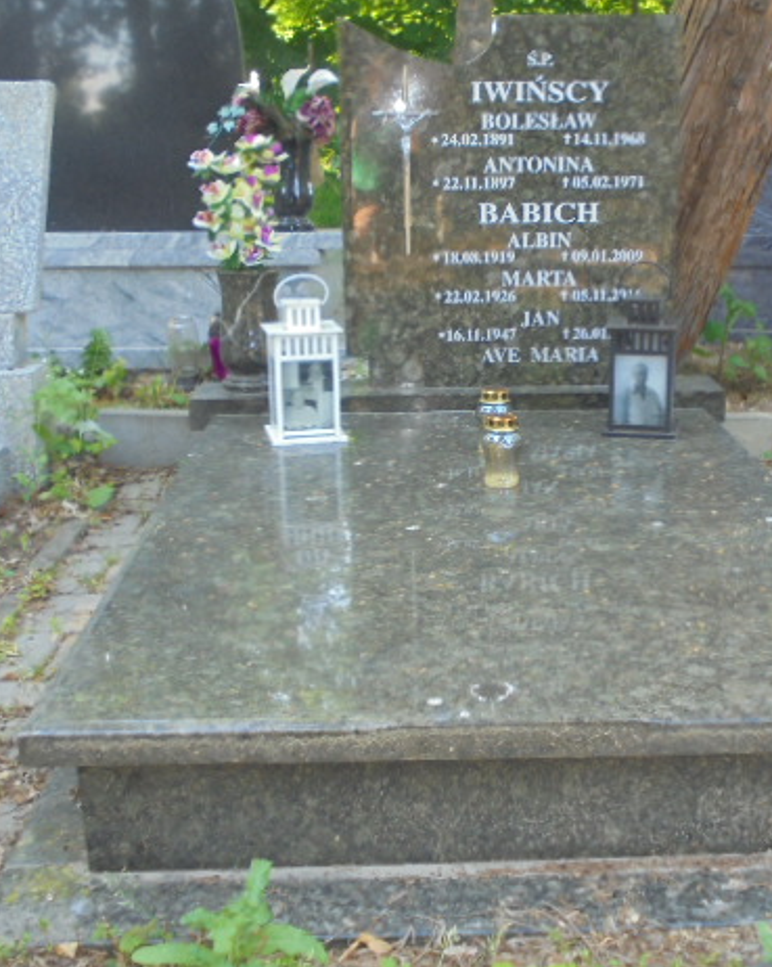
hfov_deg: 32.6
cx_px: 458
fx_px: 1315
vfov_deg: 40.4
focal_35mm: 46
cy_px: 484
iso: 160
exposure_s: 1/30
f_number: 4
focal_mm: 6.1
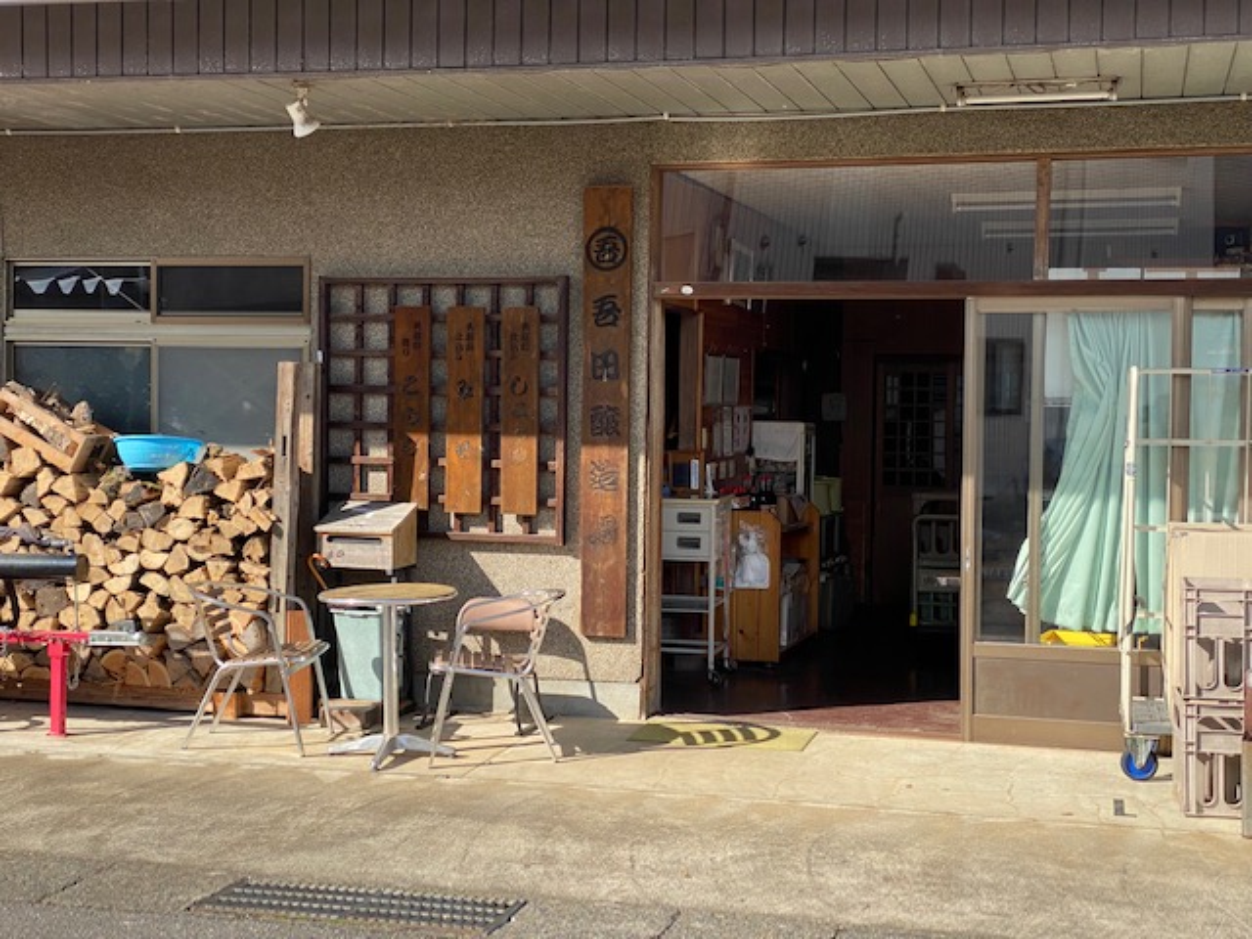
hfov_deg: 36.8
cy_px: 470
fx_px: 1881
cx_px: 626
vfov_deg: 28.0
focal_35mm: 52
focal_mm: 6
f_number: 2
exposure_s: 1/826
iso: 20
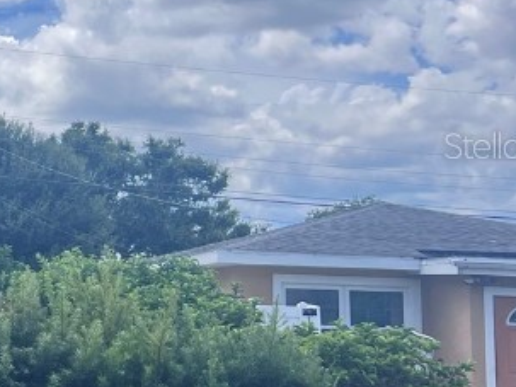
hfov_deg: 19.3
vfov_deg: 16.7
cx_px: -267
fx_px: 1311
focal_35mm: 88
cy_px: 145
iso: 50
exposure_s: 1/3356
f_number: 1.5
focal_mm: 5.7
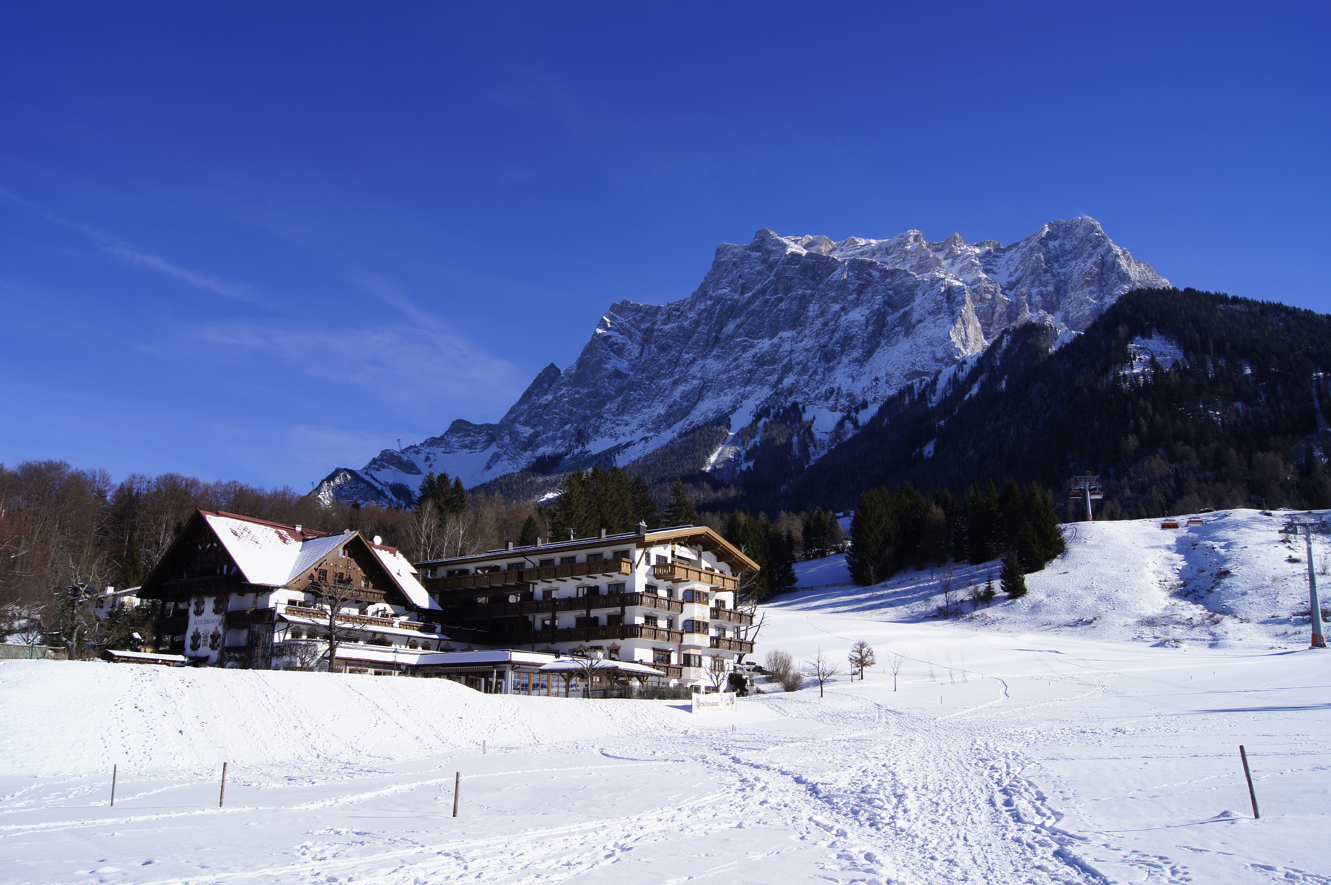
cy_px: 442
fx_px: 997
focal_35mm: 27
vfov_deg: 47.8
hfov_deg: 67.4
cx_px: 666
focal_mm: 18
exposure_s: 1/200
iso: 100
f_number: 11
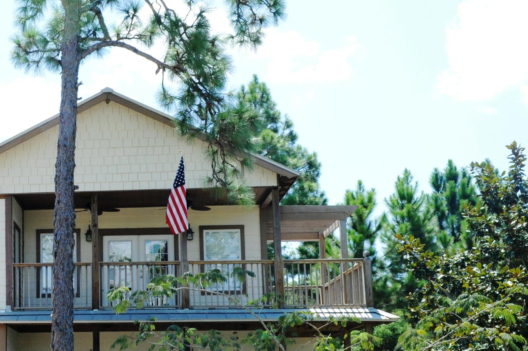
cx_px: 62
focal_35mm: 67
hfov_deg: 29.0
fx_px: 982
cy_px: 257
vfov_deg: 20.2
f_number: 14
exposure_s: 1/640
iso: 2500
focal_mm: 35
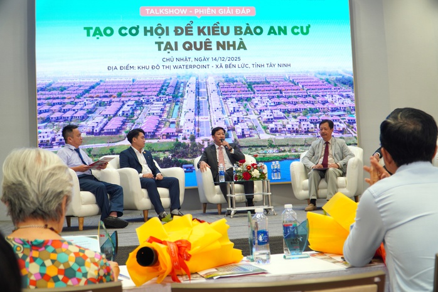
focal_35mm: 40
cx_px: 219
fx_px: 493
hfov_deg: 47.9
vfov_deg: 33.0
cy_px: 146
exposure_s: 1/50
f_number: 4
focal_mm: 27
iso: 200
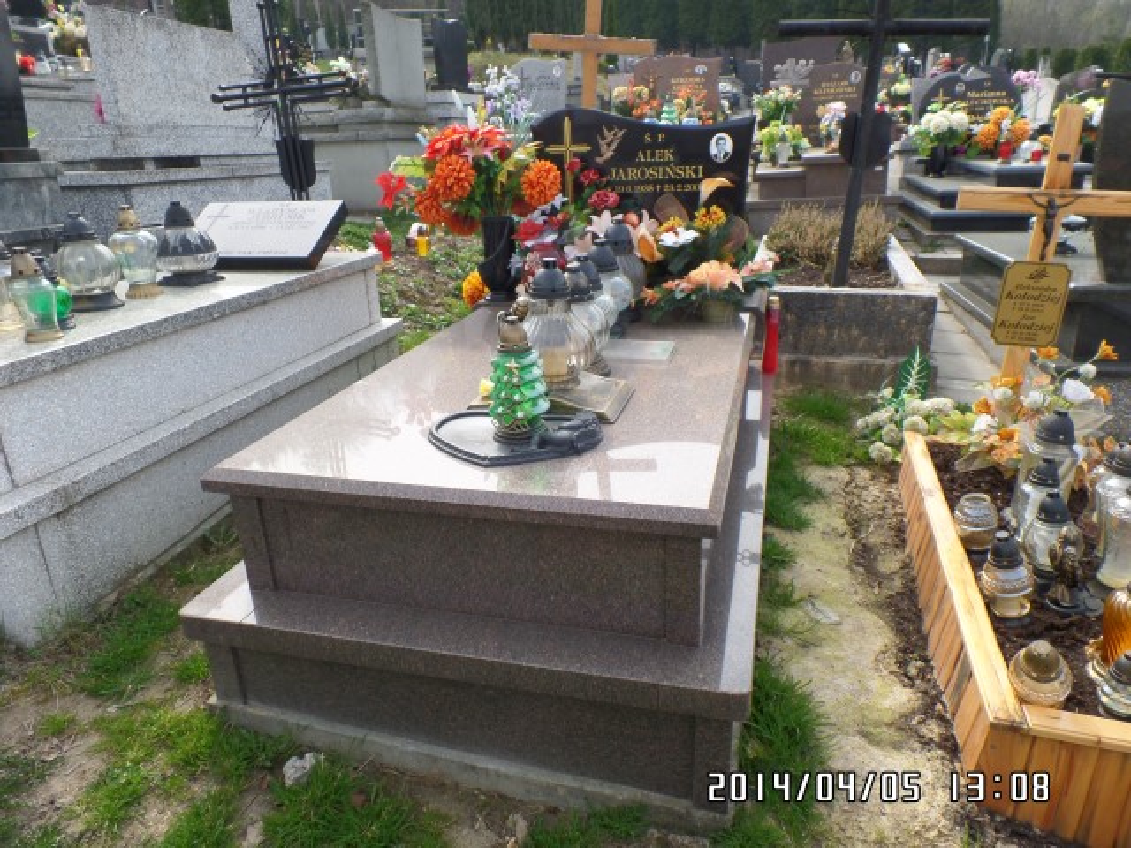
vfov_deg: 58.9
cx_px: 566
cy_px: 424
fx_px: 751
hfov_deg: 73.9
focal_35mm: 23
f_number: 3.5
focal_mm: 4.1
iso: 100
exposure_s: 1/350
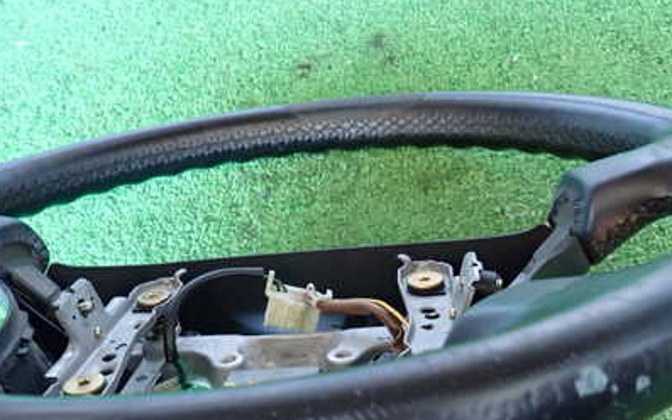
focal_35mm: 40
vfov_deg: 31.3
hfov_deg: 49.2
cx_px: 296
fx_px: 732
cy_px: 322
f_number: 2
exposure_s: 1/30
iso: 400
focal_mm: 4.5
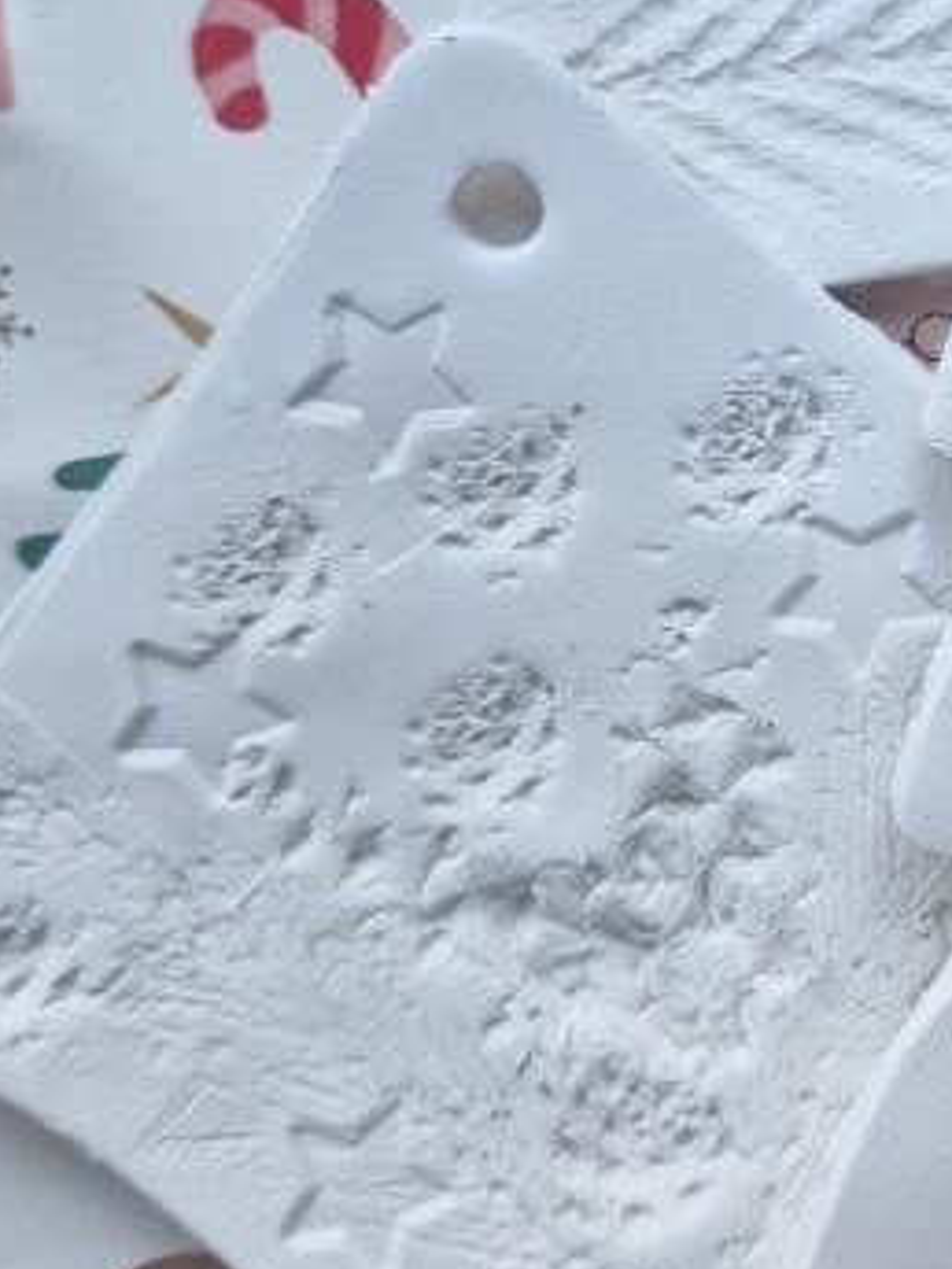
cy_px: 336
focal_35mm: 64
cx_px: 924
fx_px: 2347
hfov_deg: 22.2
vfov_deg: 29.8
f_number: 1.8
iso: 50
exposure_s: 1/180
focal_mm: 5.4
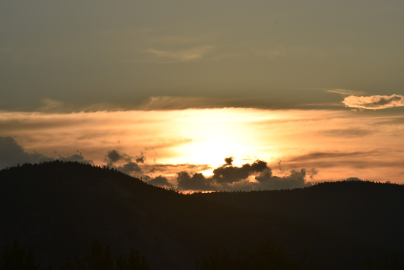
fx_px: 2272
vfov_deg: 6.8
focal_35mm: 202
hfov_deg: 10.2
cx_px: 202
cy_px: 135
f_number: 16
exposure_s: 1/200
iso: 100
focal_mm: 135
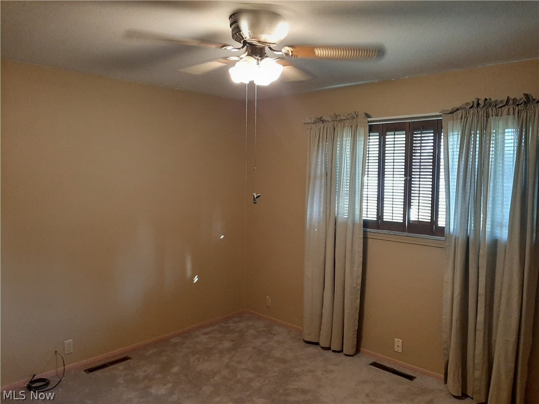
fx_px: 405
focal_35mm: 26
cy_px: 202
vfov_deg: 53.1
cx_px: 270
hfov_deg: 67.3
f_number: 1.7
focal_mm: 3.93
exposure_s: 1/60
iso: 250
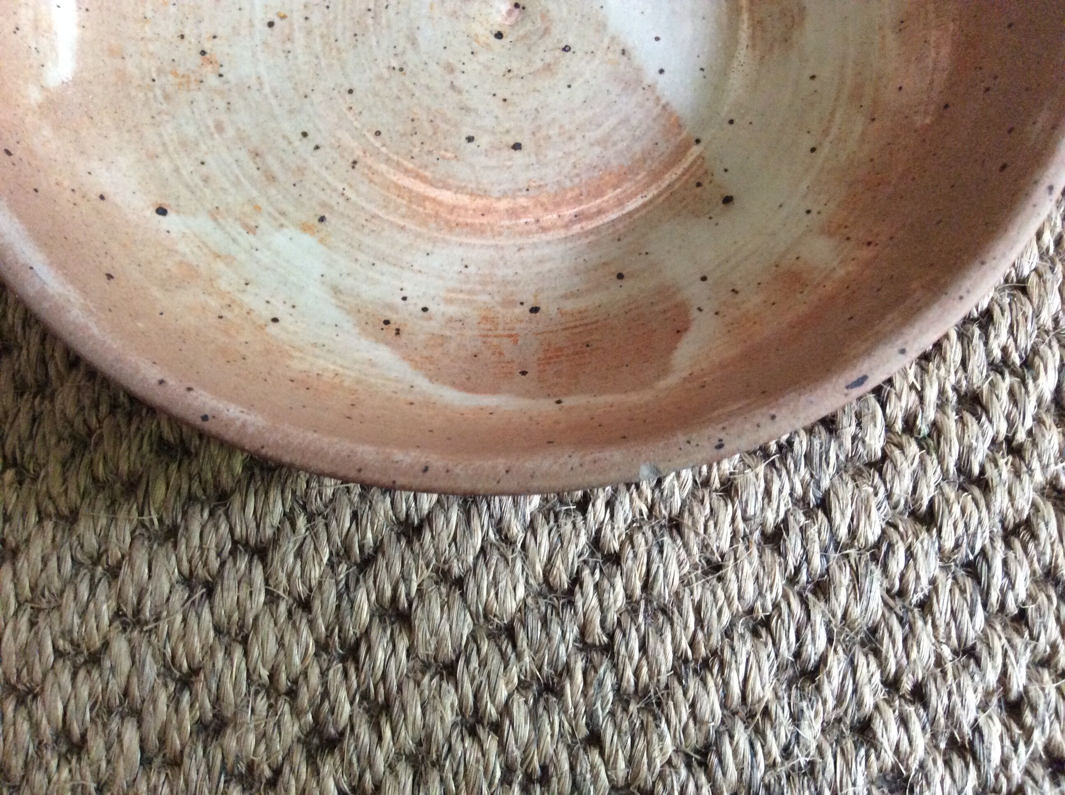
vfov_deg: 44.1
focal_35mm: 32
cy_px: 398
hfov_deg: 56.9
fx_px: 983
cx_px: 532
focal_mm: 3.3
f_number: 2.4
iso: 320
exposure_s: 1/20
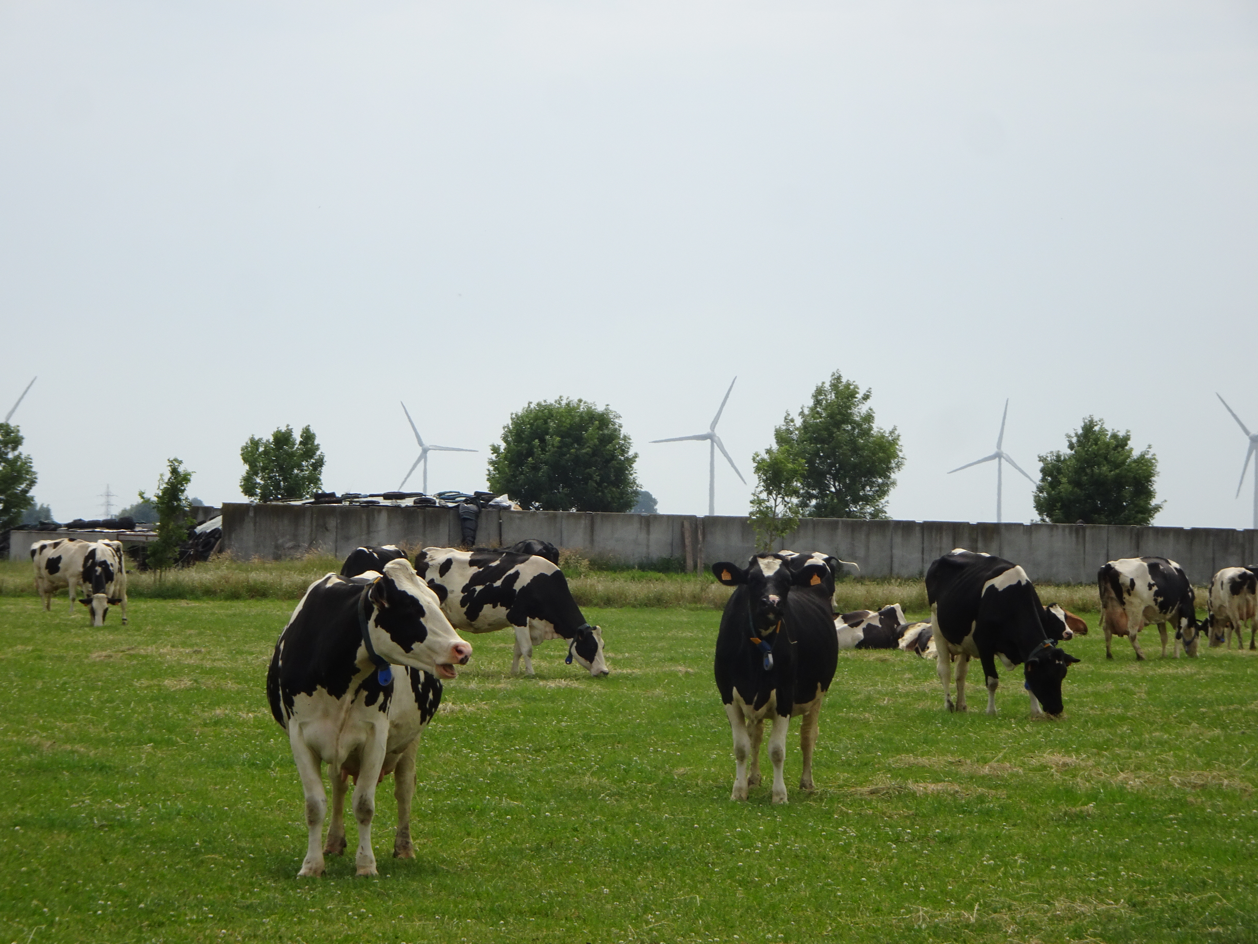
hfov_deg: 13.8
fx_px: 5197
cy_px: 472
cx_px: 629
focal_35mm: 143
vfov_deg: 10.4
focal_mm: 24.36
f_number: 5.6
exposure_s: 1/400
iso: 80
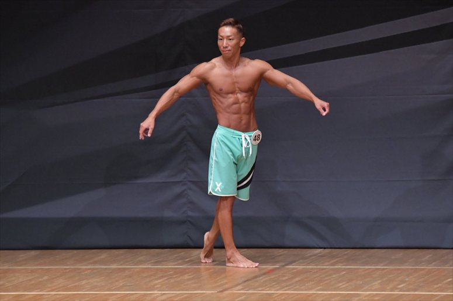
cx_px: 226
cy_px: 150
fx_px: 3962
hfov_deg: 6.5
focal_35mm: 315
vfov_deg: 4.4
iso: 6400
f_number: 5.6
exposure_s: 1/400
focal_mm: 210
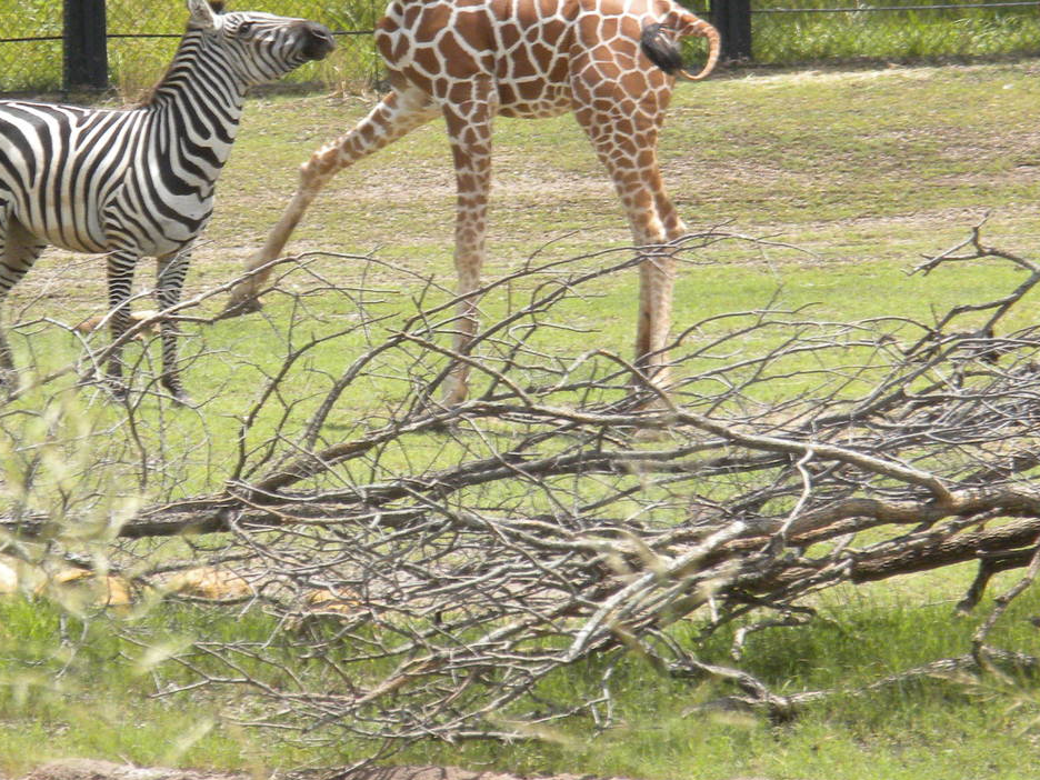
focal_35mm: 407
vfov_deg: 3.7
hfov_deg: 4.9
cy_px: 213
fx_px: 12228
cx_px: 320
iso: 172
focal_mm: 42.1
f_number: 5.2
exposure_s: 1/617
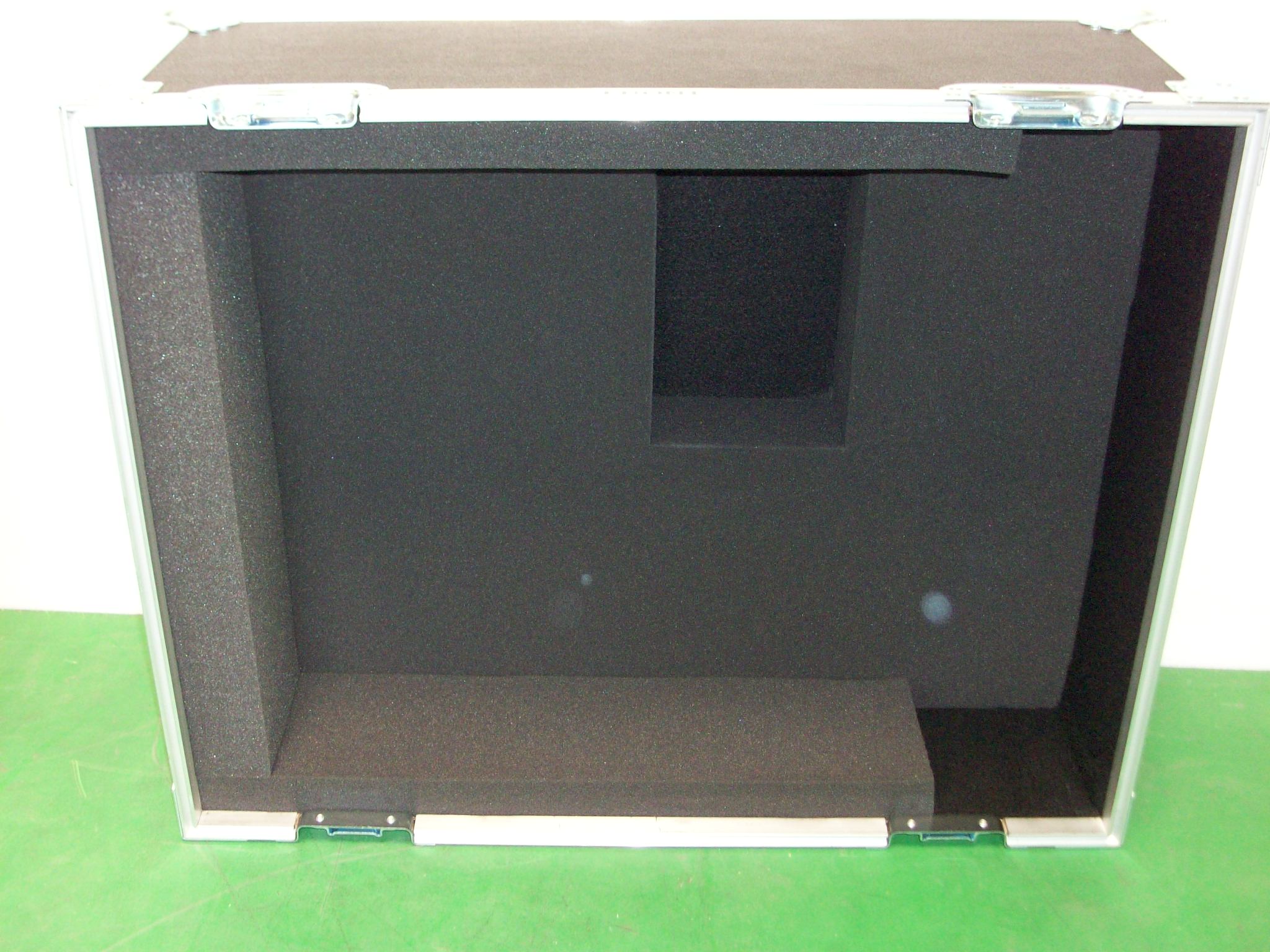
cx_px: 635
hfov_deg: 44.8
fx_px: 1541
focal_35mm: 42
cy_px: 476
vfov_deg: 34.3
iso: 160
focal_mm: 7.1
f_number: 3.2
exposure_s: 1/32.6
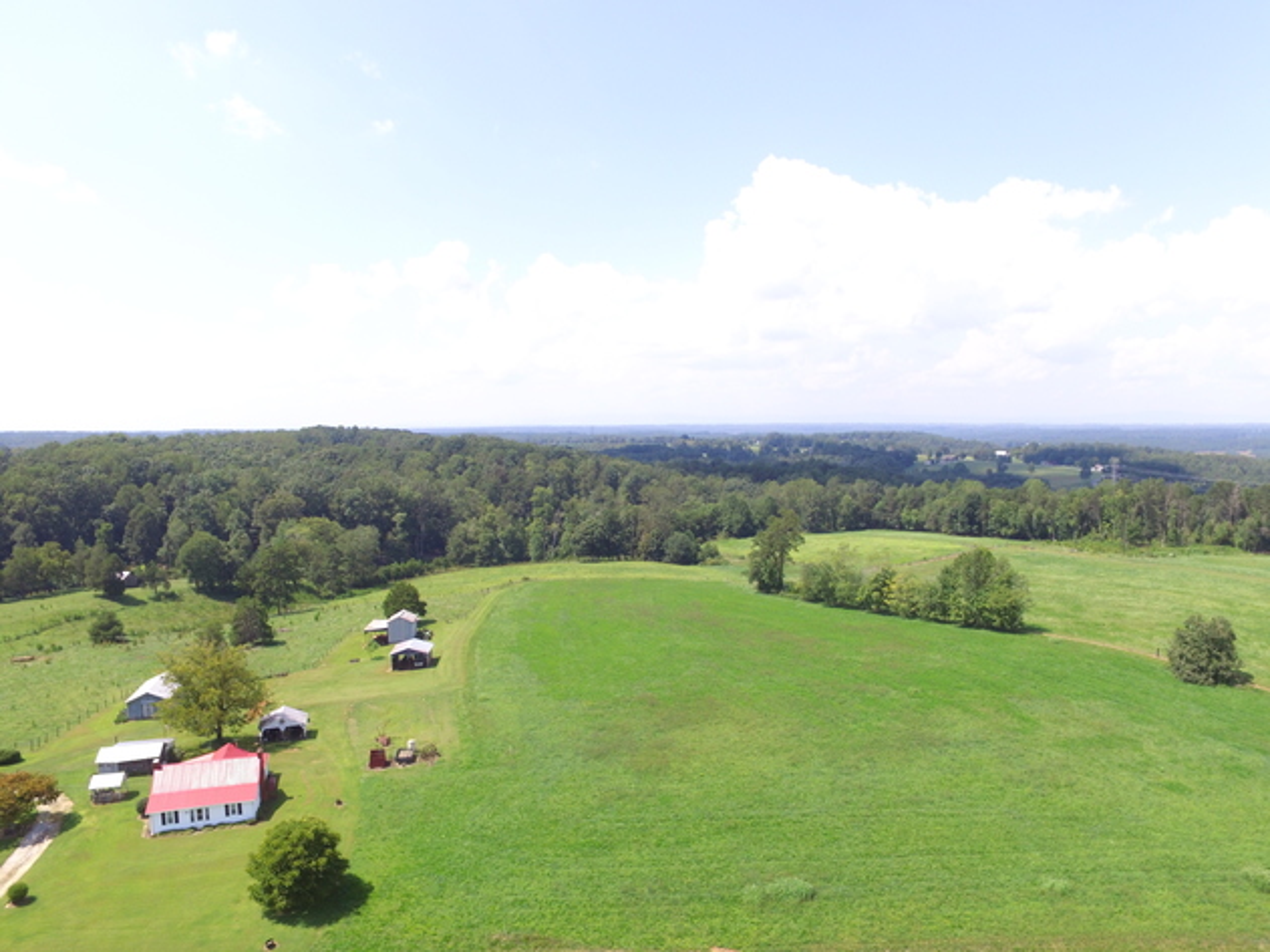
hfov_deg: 81.8
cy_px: 476
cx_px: 635
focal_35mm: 20
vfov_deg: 66.0
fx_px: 734
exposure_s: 1/574
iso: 100
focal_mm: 3.61
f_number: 2.8
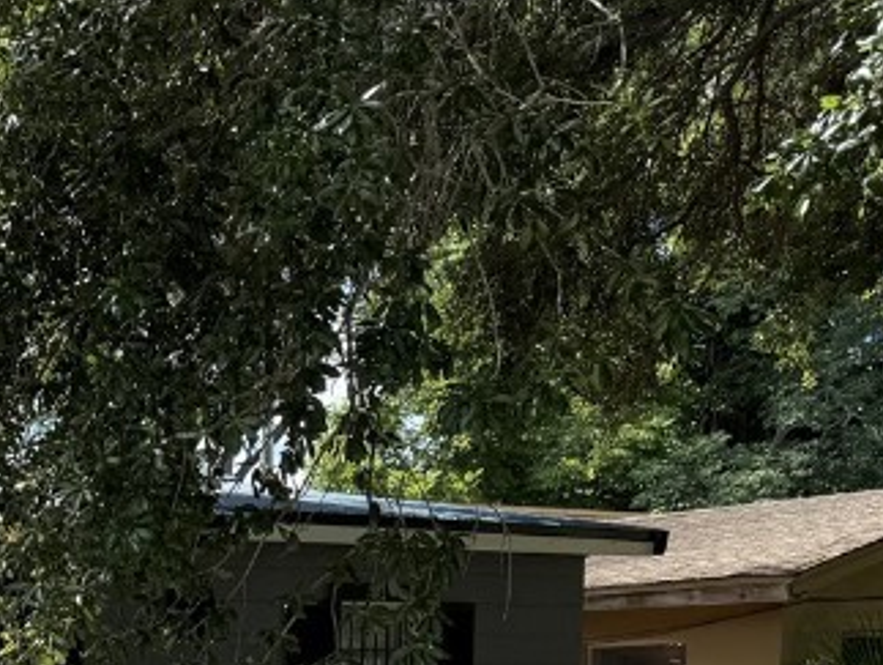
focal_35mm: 76
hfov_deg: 21.8
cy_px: 982
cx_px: -405
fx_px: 1941
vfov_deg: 17.5
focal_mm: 6.76
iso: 80
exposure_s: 1/3145
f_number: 1.78
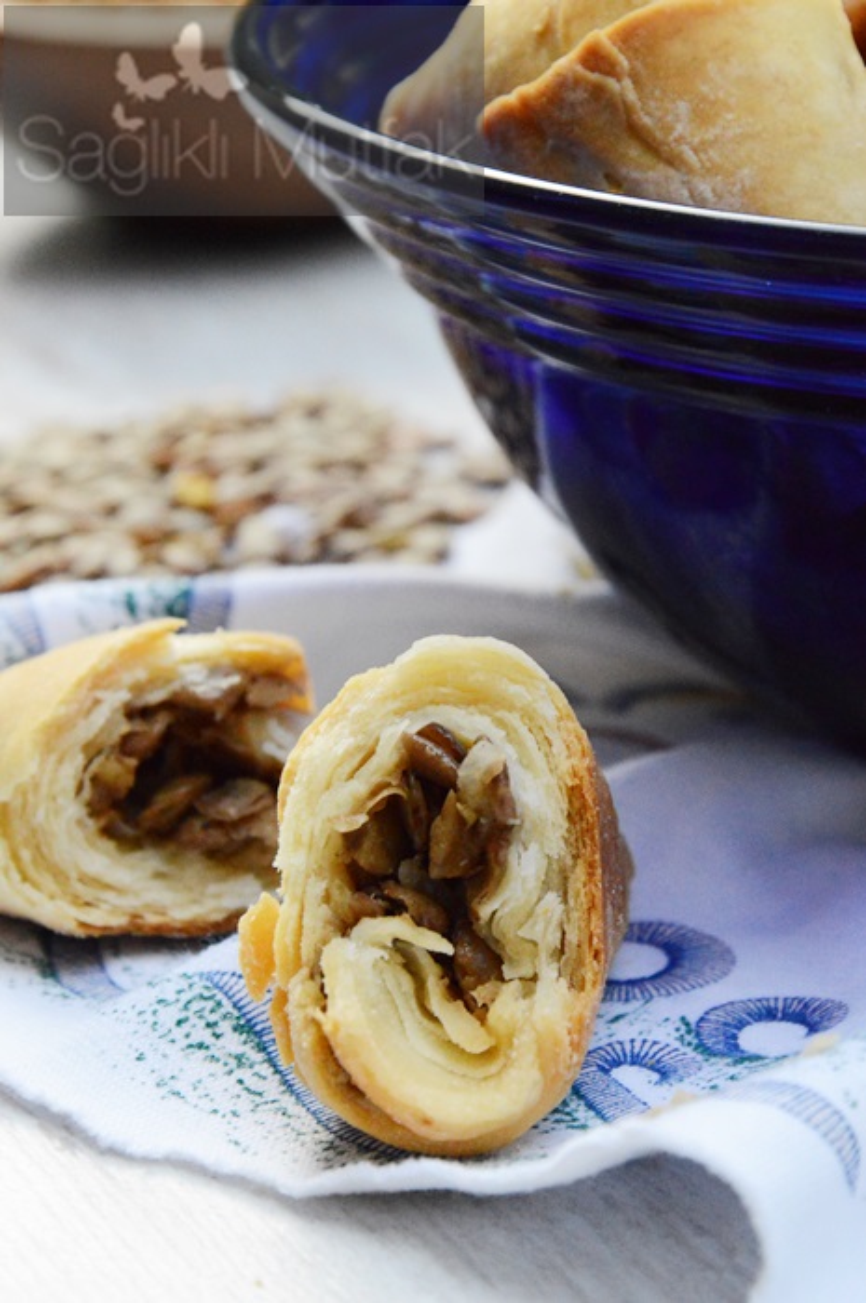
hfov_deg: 8.7
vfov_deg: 13.1
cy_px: 652
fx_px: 5697
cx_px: 433
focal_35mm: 158
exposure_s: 1/160
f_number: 9
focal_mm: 105
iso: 4000
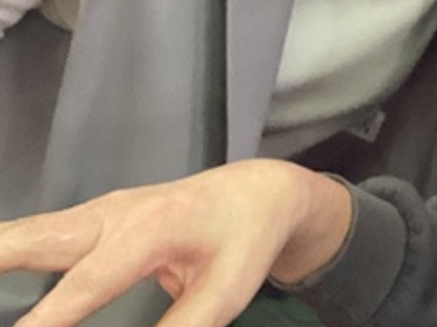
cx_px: 483
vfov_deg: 9.8
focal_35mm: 147
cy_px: -166
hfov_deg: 13.2
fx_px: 1855
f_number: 2.4
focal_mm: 3.3
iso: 250
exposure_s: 1/60
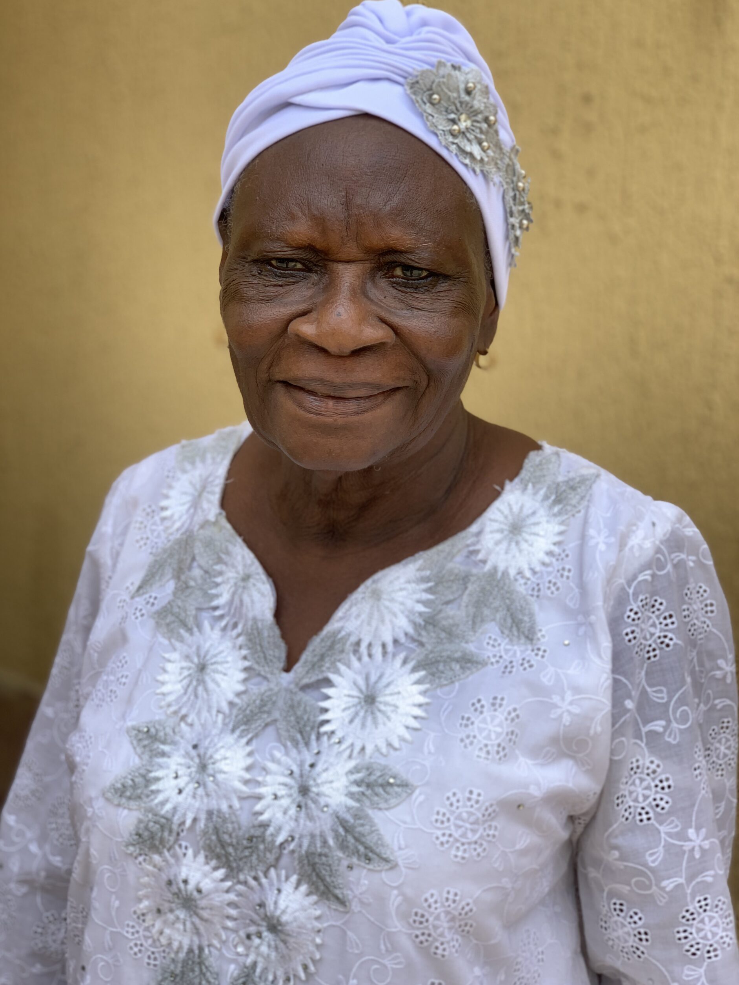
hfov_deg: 27.5
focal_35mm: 53
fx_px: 1509
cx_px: 364
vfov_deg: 36.2
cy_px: 496
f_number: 2.4
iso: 16
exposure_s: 1/358
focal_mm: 6
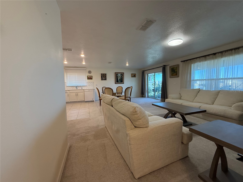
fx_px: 98
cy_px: 91
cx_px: 122
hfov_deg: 102.1
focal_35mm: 14
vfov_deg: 85.7
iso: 250
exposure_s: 1/120
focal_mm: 2.22
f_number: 2.2
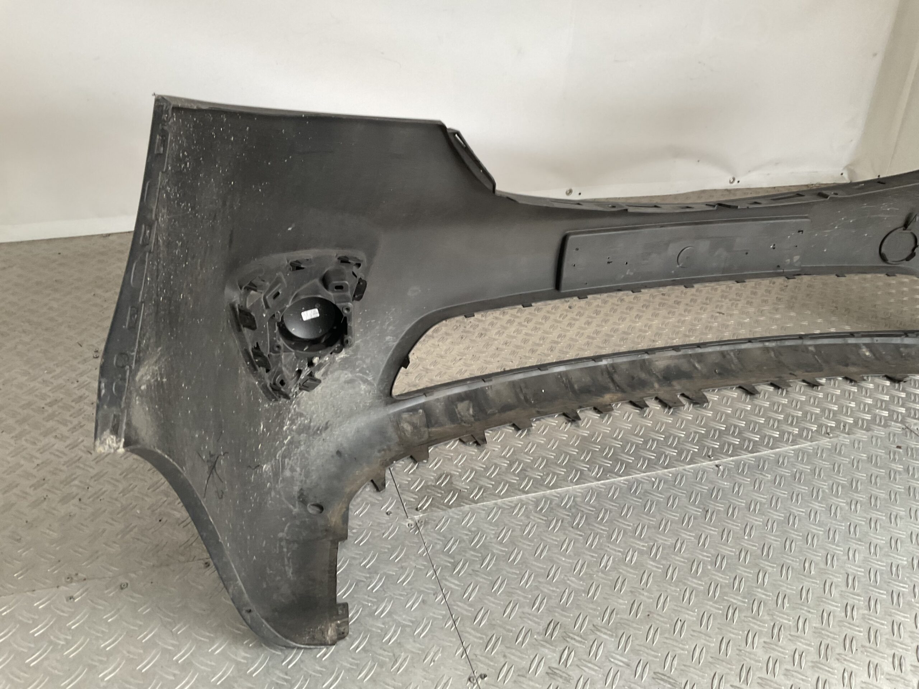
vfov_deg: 48.2
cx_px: 460
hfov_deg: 61.7
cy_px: 344
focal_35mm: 29
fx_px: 770
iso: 80
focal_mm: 3
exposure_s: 1/50
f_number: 1.8
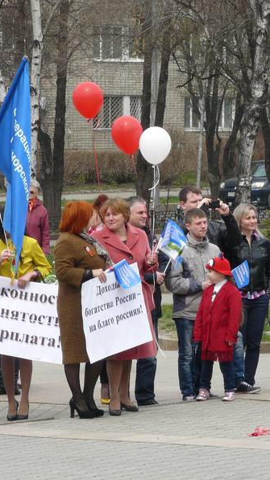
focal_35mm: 256
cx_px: 274
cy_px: 241
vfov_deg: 8.4
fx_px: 3260
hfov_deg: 4.7
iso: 100
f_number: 5.6
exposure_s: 1/200
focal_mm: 29.1
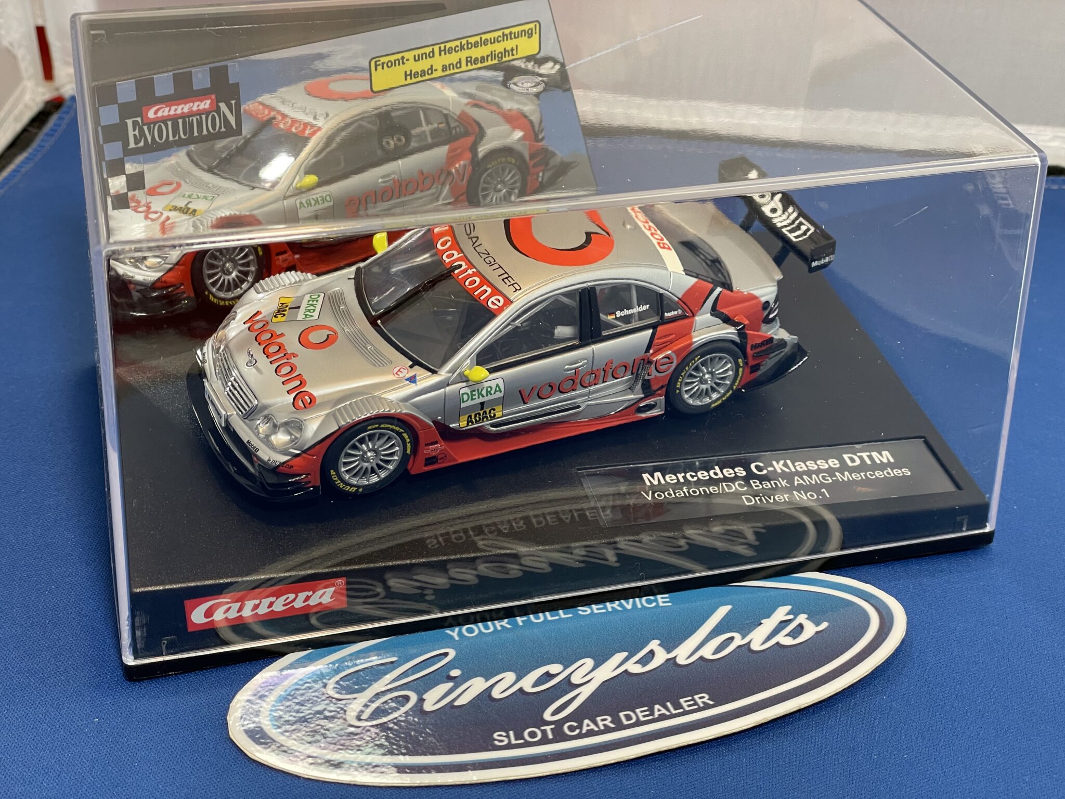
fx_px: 1600
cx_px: 532
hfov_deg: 36.8
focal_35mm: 52
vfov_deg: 28.0
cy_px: 400
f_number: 2
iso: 100
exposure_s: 1/60
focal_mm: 6
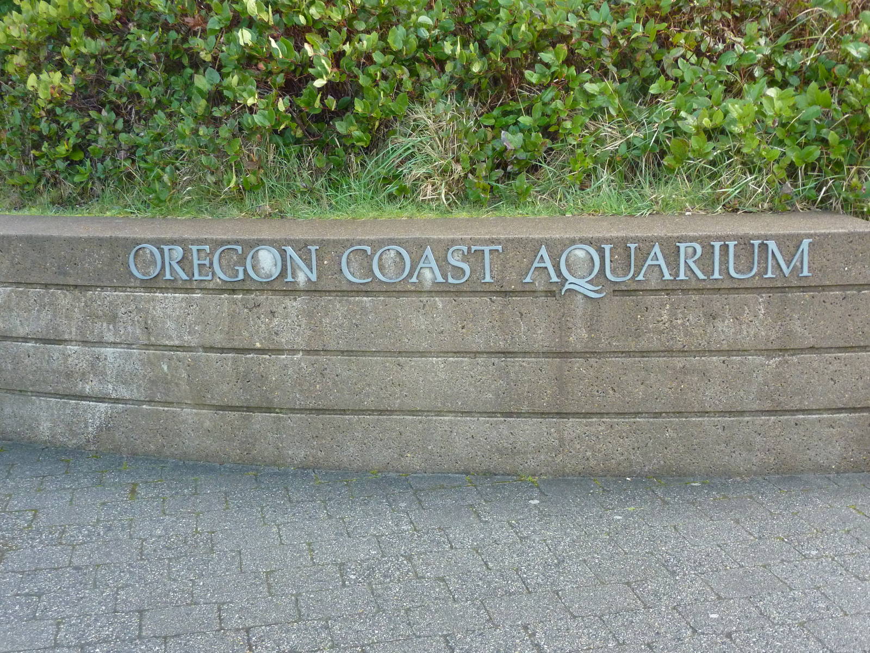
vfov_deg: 32.2
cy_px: 326
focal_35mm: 45
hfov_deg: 42.1
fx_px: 1131
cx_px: 435
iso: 400
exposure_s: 1/160
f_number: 3.7
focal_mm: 7.3
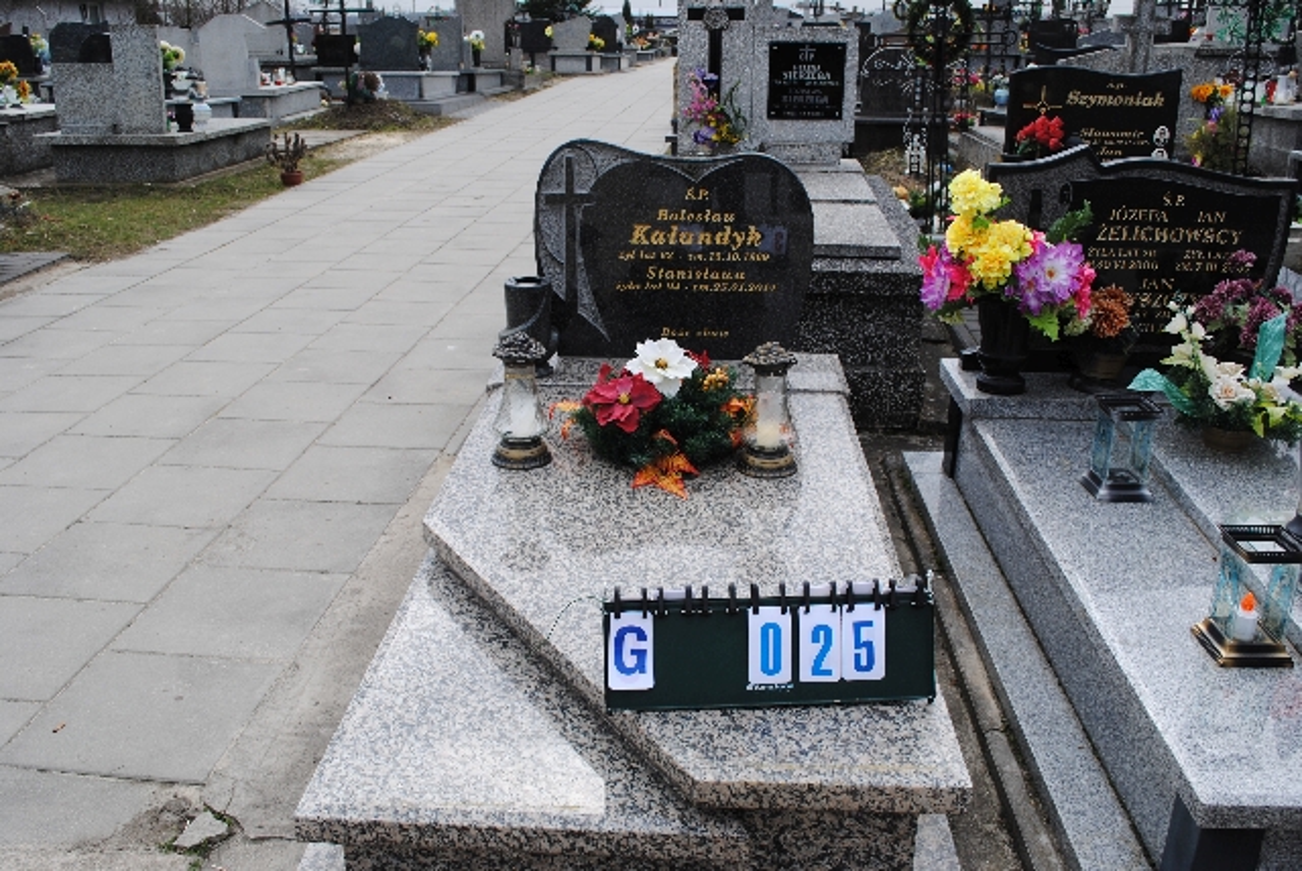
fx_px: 1195
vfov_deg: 40.0
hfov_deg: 57.2
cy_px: 436
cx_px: 651
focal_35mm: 33
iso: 100
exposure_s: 1/200
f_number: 7.1
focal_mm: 22
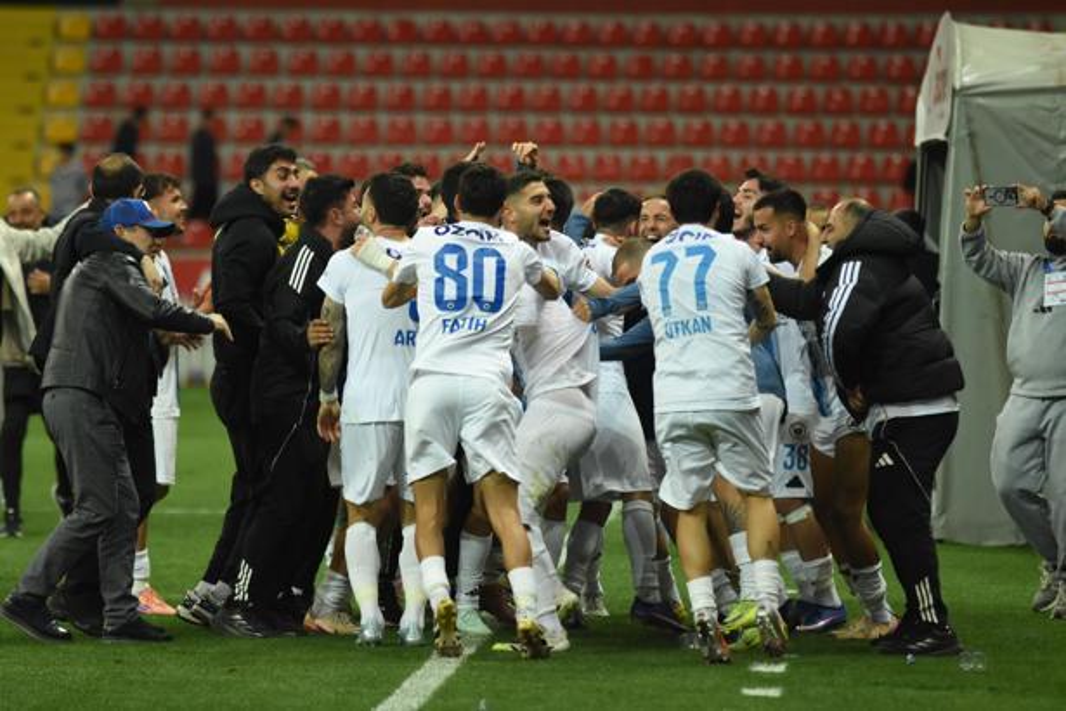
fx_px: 8883
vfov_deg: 4.6
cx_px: 533
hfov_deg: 6.9
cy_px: 356
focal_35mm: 300
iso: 1600
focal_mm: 200
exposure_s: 1/640
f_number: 2.8
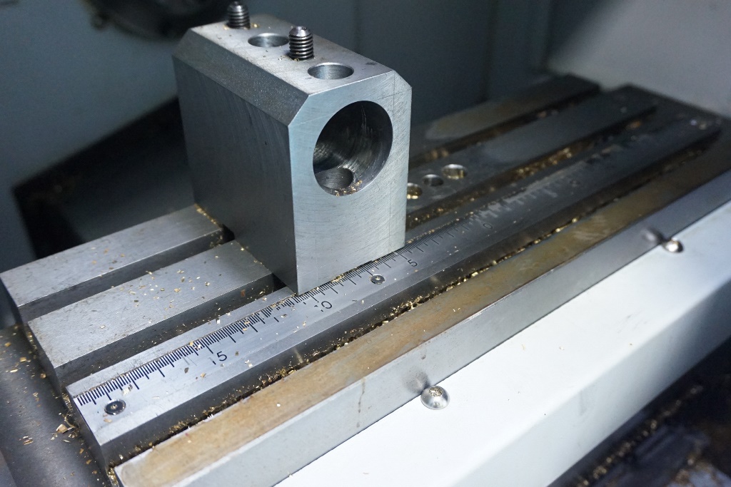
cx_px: 366
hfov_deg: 59.5
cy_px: 244
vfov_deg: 41.7
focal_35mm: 32
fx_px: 640
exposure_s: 1/50
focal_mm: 21
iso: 3200
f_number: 4
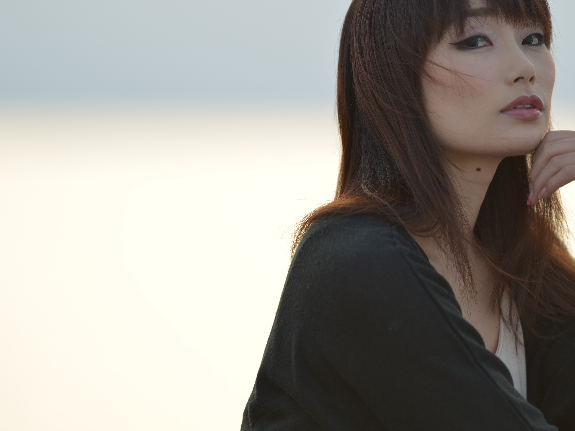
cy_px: 224
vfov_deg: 4.5
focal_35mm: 330
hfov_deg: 6.0
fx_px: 5482
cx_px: 328
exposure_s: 1/320
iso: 100
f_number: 2
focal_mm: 200
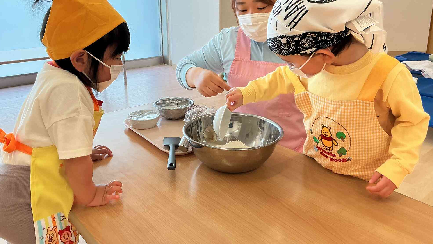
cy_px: 89
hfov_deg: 61.0
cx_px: 216
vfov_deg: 36.4
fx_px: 367
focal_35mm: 32
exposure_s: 1/165
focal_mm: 3
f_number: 1.8
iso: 25
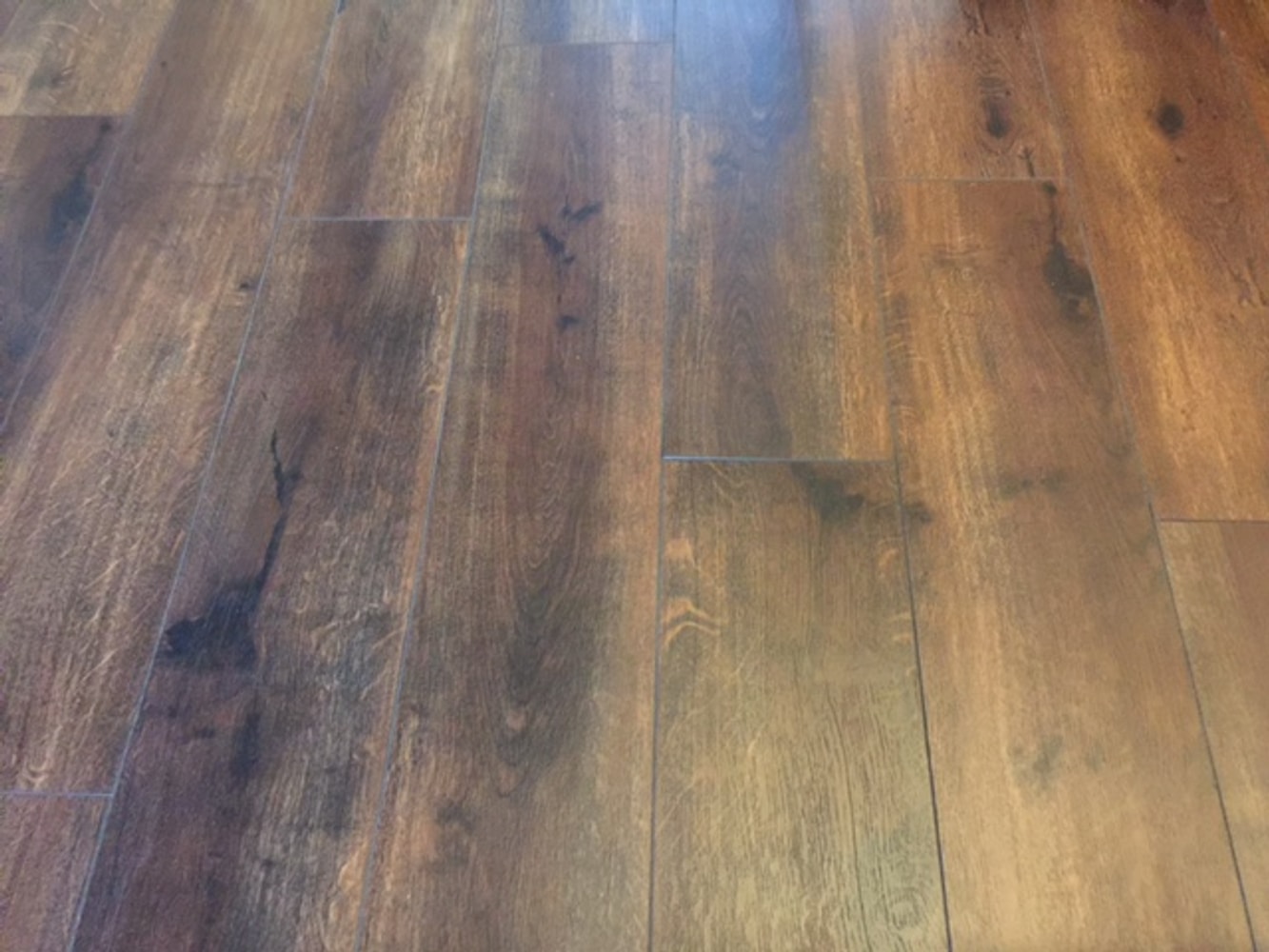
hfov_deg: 61.7
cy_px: 476
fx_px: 1063
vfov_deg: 48.2
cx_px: 634
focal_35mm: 29
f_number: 2.2
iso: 125
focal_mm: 4.15
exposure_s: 1/4
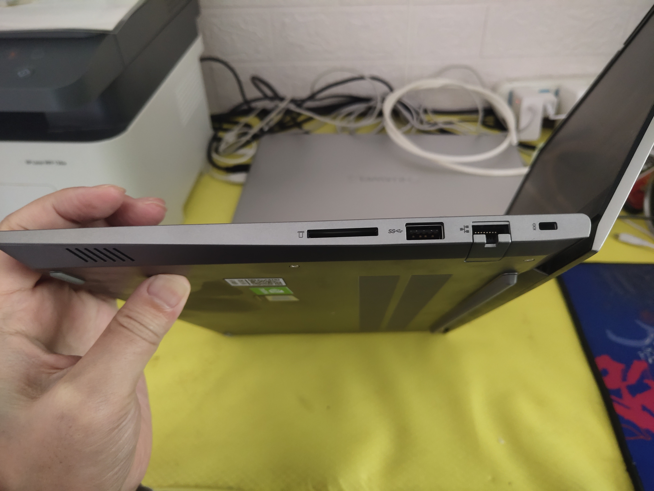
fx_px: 567
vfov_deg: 46.8
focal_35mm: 30
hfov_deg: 60.0
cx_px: 327
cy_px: 246
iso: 337
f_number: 1.8
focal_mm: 4.35
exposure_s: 1/33
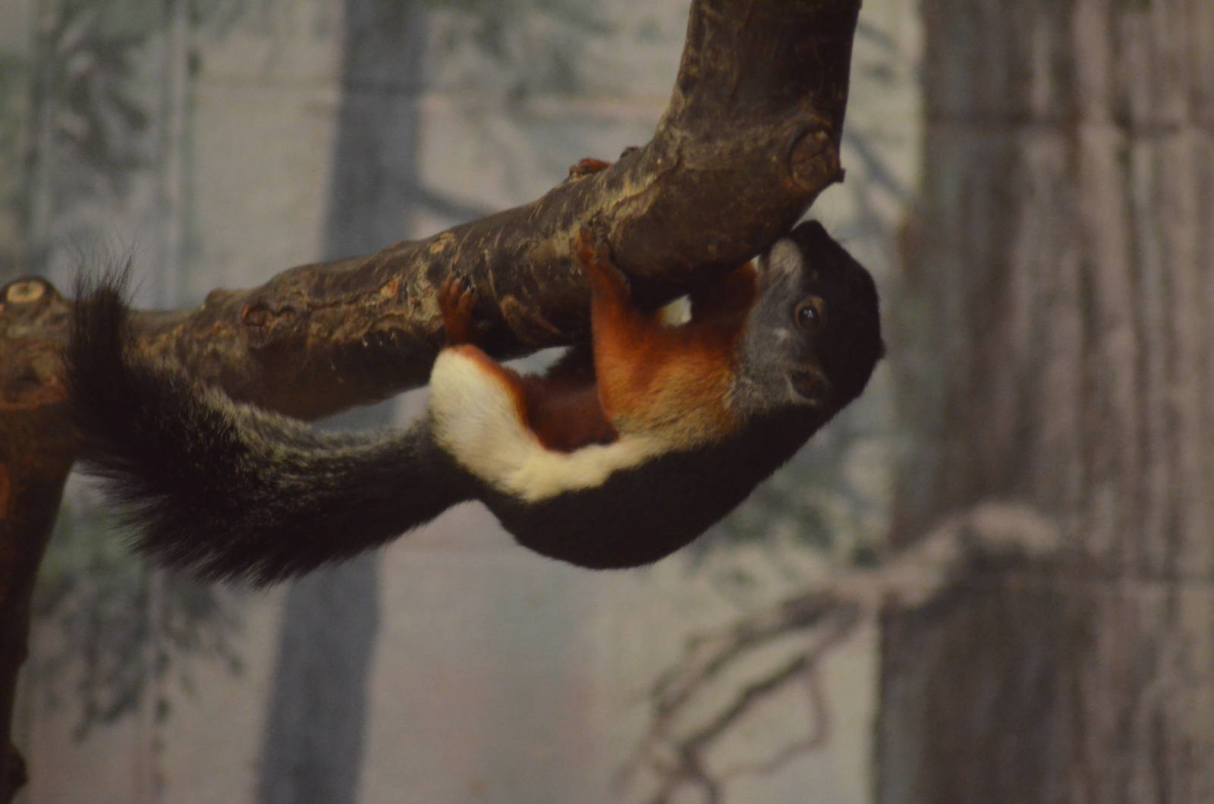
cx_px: 607
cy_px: 402
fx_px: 12116
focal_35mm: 360
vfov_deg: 3.8
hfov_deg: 5.7
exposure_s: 1/160
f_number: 5
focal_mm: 240
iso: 3200
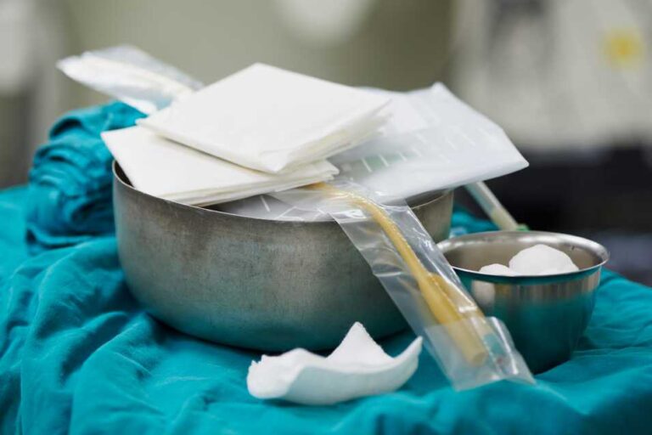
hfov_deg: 19.5
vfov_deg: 13.0
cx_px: 326
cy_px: 218
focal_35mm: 105
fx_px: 1902
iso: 500
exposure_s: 1/40
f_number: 5.6
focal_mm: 105
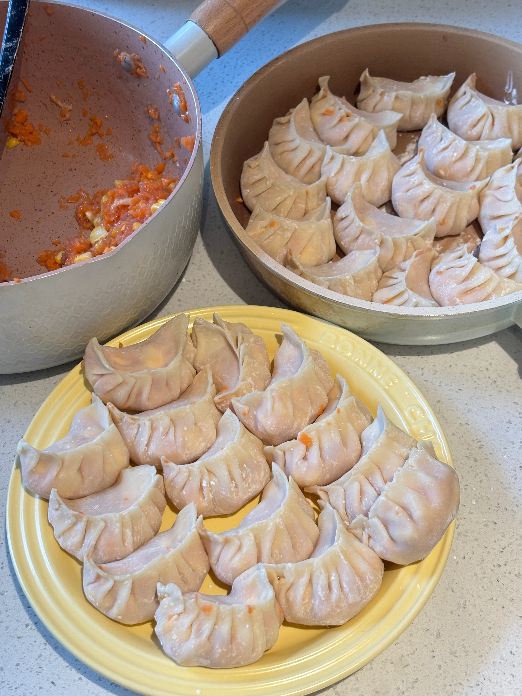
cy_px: 348
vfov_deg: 36.8
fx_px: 1046
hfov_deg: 28.0
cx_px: 261
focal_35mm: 52
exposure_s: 1/50
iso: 64
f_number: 1.6
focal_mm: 5.96
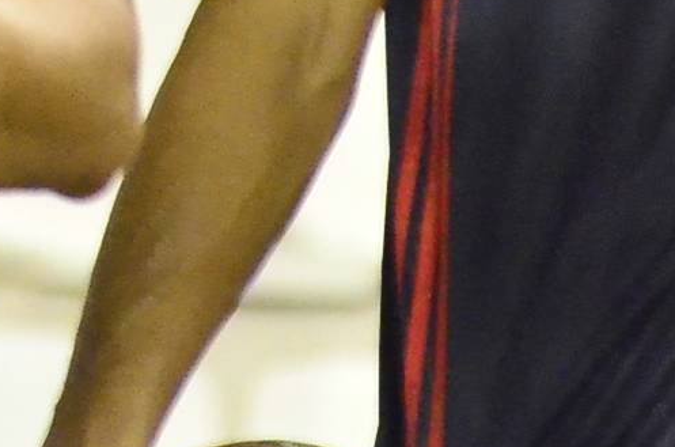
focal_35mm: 1487
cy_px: -476
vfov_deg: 0.9
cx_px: -388
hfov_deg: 1.4
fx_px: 27819
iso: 6400
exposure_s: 1/400
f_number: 5.6
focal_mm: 200
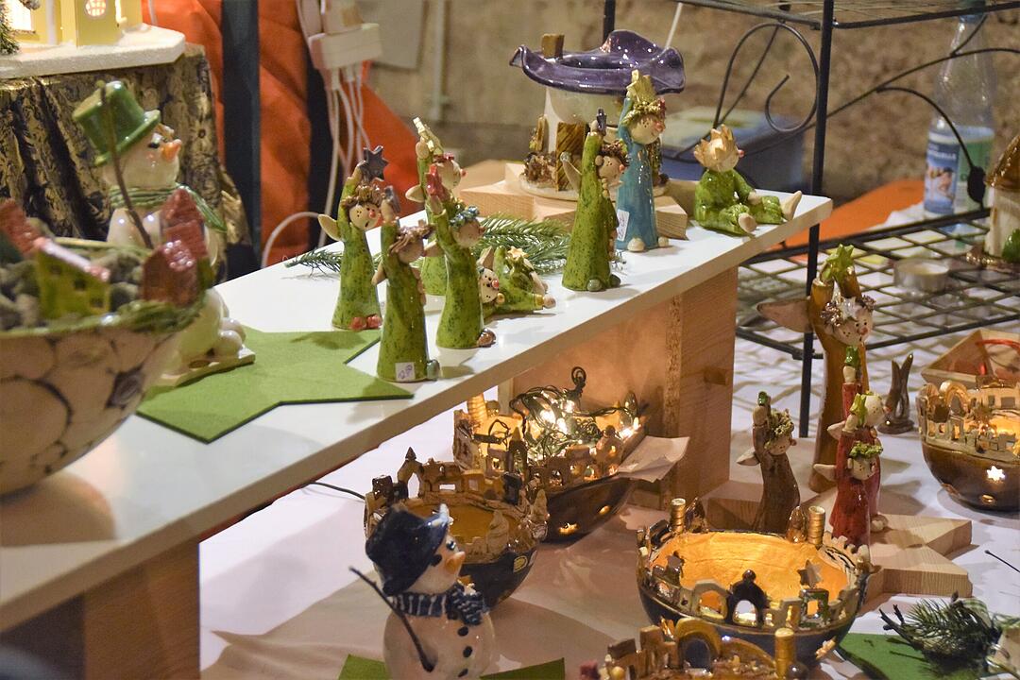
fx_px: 2550
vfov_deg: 15.2
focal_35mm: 90
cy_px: 340
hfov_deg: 22.6
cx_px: 510
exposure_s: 1/40
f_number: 5
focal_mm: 60
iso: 3200
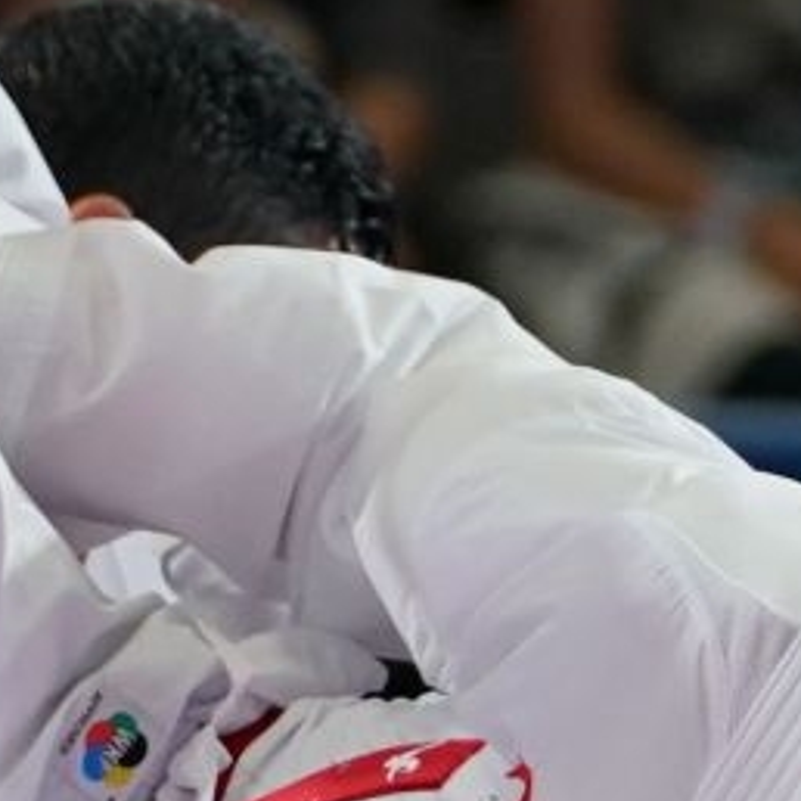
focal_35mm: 1215
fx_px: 31808
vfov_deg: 1.4
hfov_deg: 1.4
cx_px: 463
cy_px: 391
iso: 1250
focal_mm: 137
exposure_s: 1/1000
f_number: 2.8
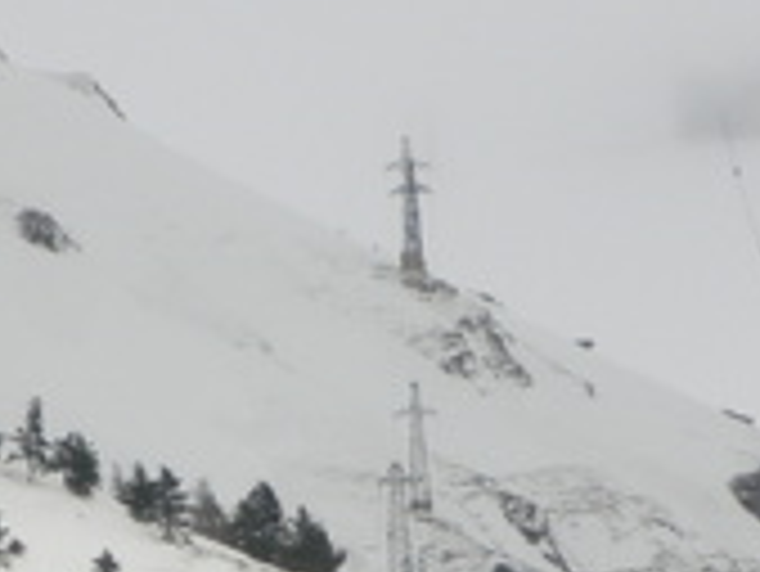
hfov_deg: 4.1
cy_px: 547
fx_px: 10656
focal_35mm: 485
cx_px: 270
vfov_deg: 3.1
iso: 64
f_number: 7.1
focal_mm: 24.5
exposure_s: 1/355
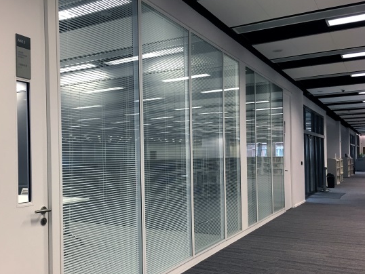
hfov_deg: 49.7
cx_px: 139
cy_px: 154
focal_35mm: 37
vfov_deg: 38.6
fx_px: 390
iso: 125
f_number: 2.2
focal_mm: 4.15
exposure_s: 1/33
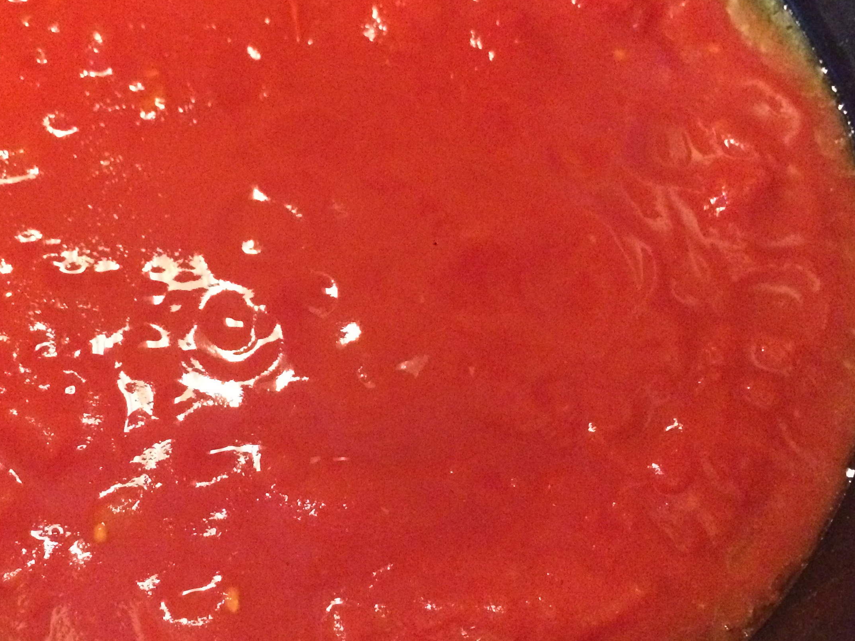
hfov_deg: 42.3
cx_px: 271
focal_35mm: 44
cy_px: 268
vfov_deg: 32.8
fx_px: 1087
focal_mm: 4.15
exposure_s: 1/17
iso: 640
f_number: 2.2
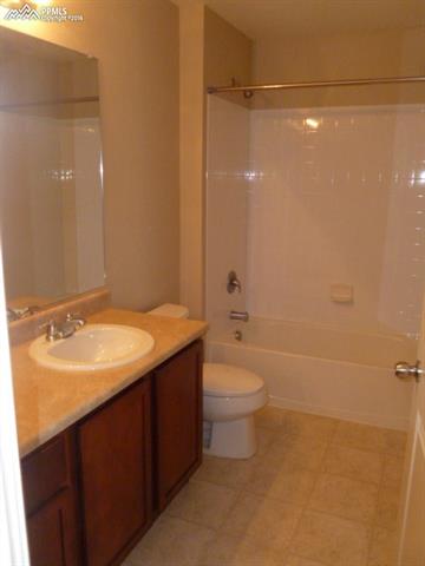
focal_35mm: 28
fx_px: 458
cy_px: 283
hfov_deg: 49.7
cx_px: 212
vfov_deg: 63.4
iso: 400
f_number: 3.3
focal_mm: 5
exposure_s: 1/60
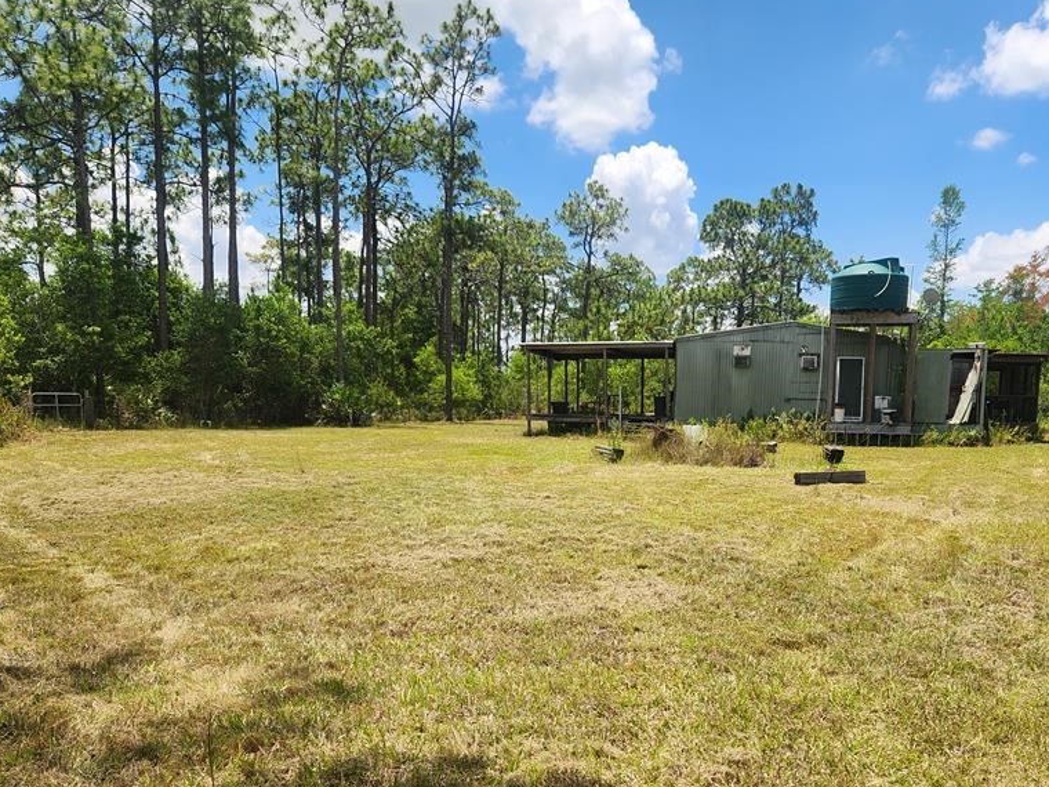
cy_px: 516
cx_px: 600
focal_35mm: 31
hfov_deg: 58.1
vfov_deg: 44.9
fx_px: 939
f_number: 1.8
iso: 20
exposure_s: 1/1290
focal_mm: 5.4
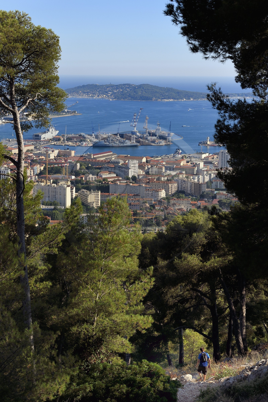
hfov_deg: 19.4
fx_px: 782
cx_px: 134
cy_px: 201
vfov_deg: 28.9
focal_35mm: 70
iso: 200
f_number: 11
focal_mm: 70
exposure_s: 1/250
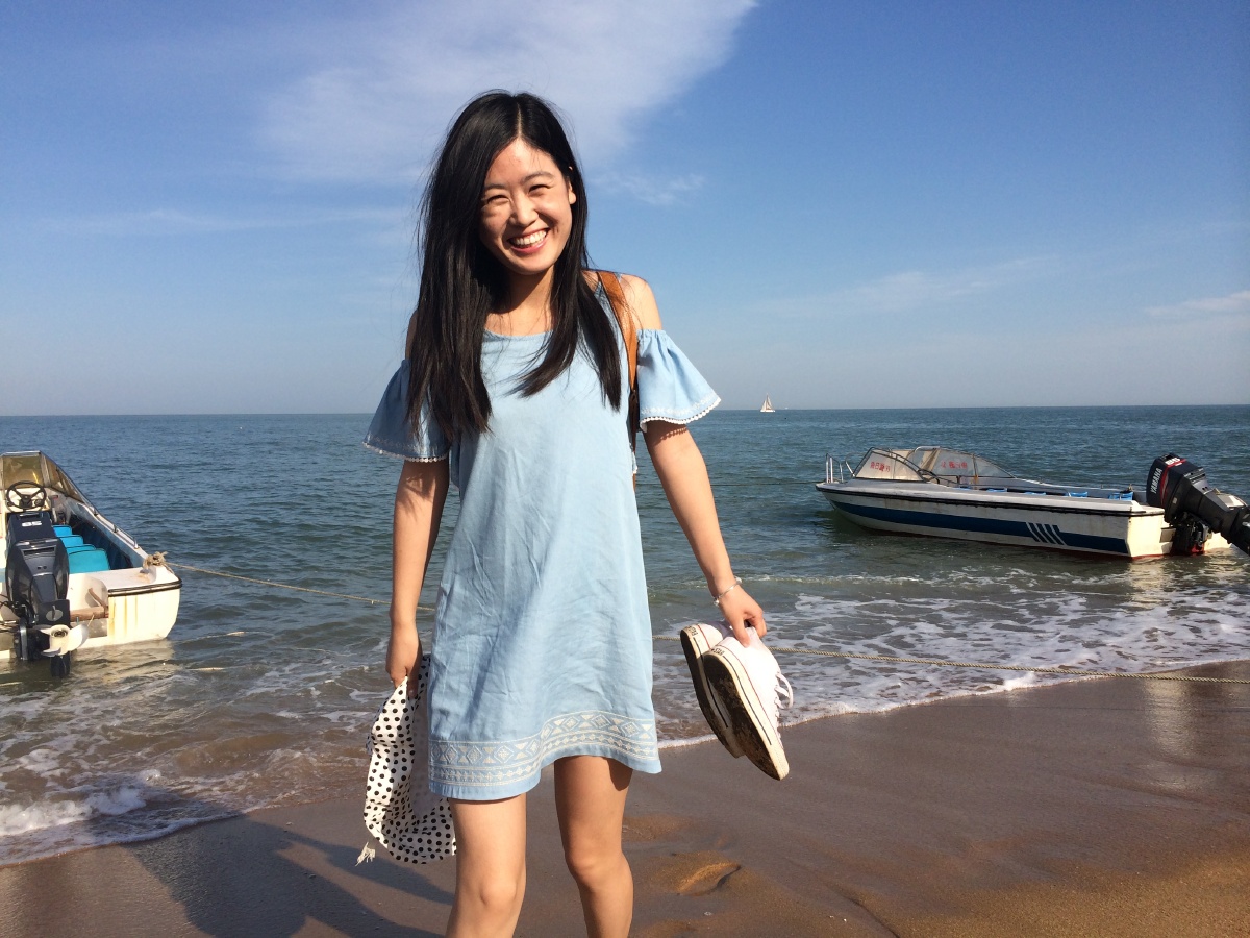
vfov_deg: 46.8
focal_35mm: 30
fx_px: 1083
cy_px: 469
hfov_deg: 60.0
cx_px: 625
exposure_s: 1/2933
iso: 40
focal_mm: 4.12
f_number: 2.2
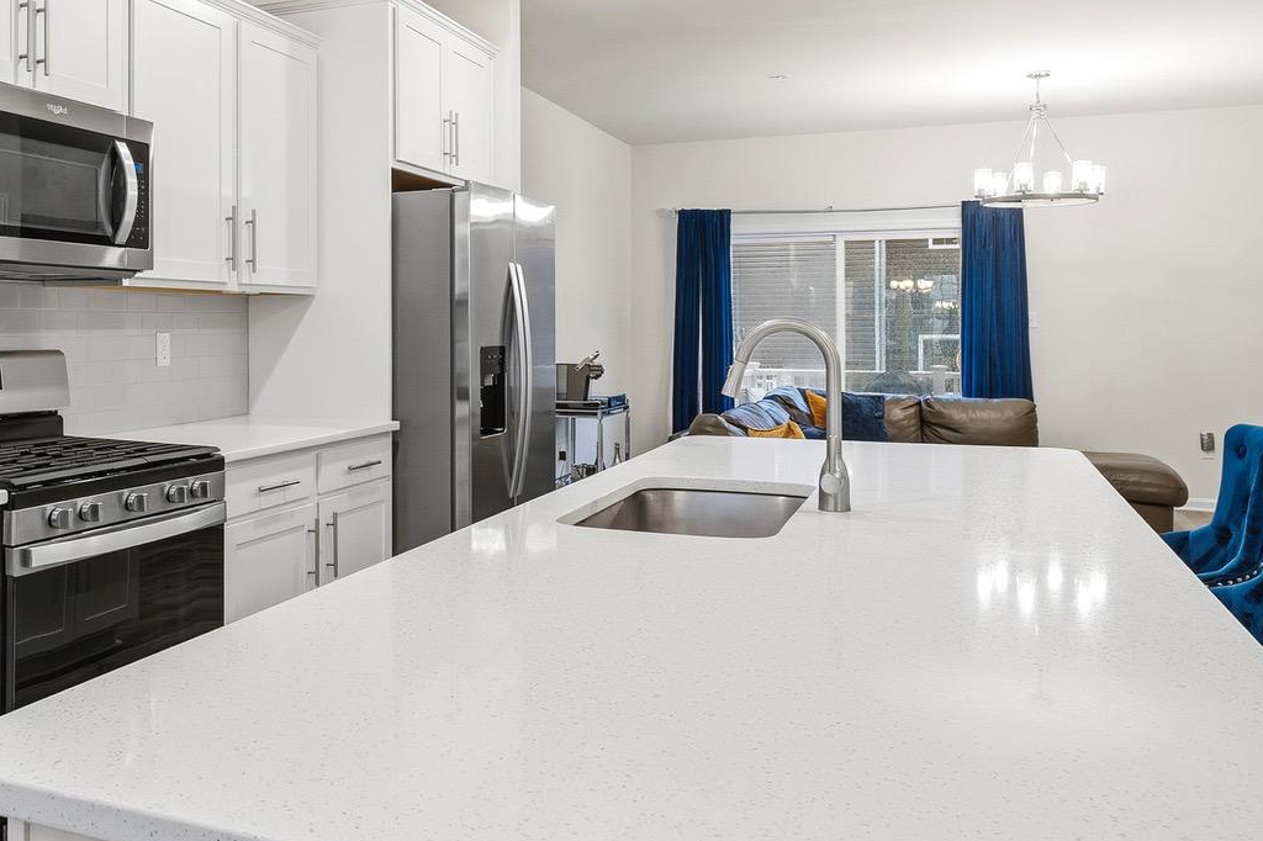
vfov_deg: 41.0
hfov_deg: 57.4
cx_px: 419
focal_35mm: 32
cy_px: 379
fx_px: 1122
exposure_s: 1/20
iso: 160
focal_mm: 16
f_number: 8
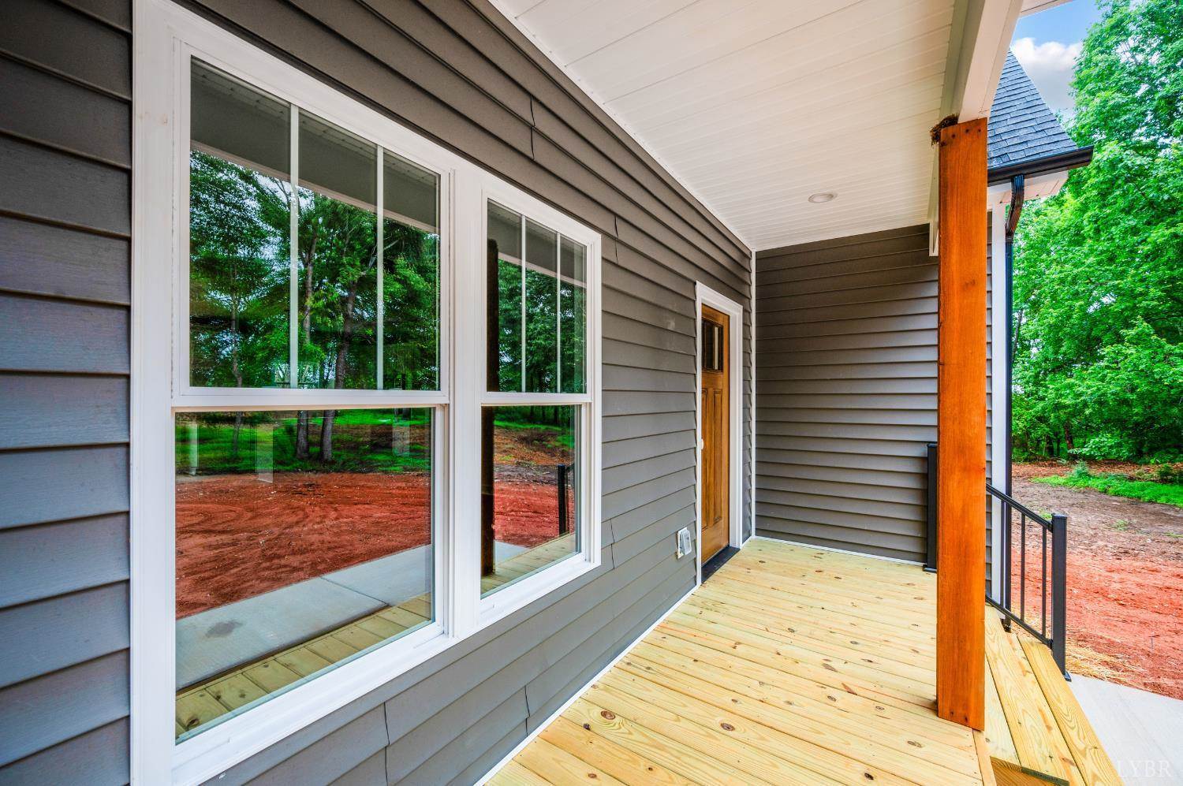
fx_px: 460
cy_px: 393
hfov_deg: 104.3
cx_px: 592
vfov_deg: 81.1
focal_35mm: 14
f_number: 8
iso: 400
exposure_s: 1/25
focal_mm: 14
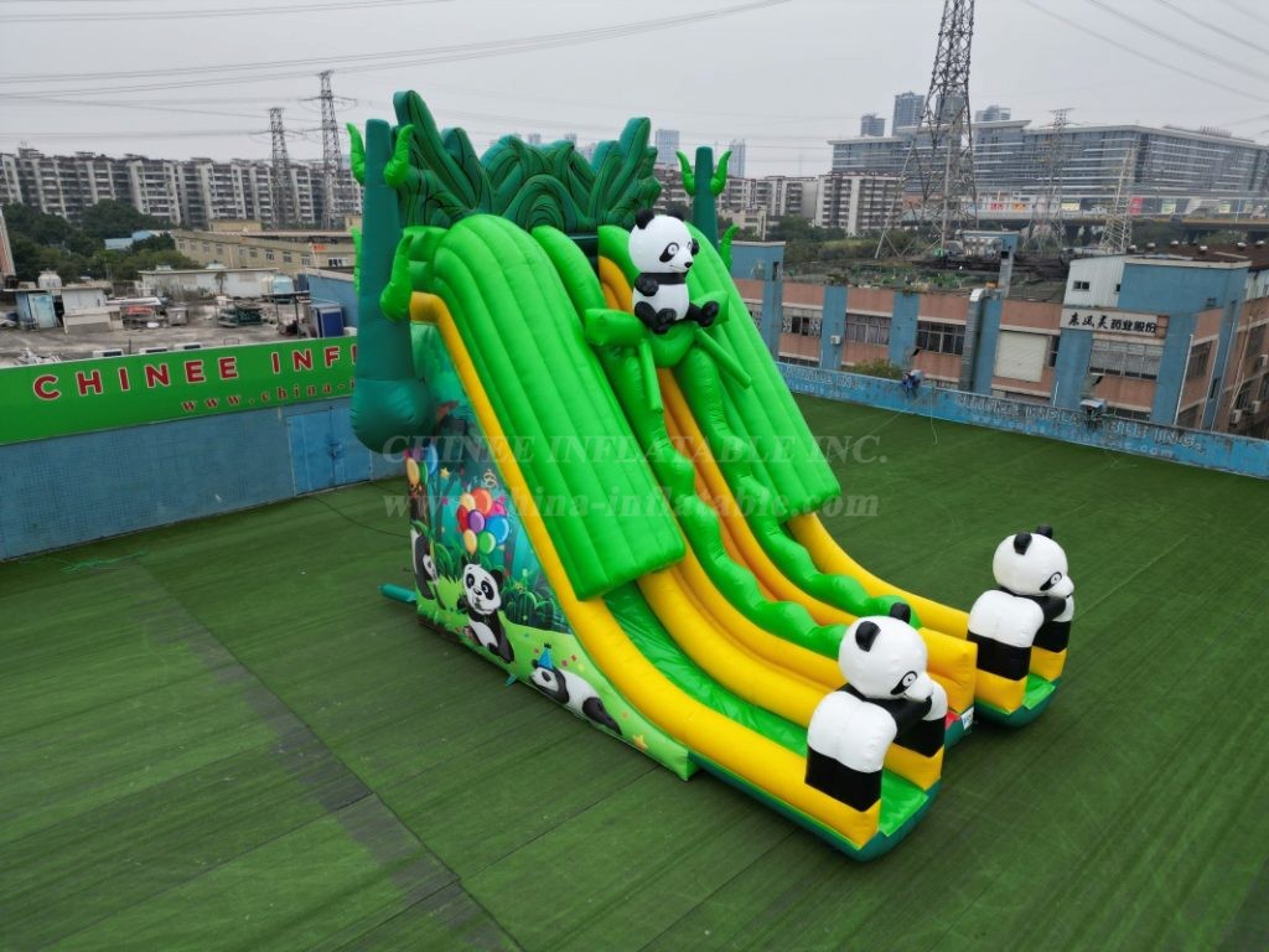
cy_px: 476
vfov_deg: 56.8
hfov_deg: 71.6
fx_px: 880
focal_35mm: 24
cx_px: 634
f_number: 1.7
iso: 120
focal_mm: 6.72
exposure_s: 1/1600
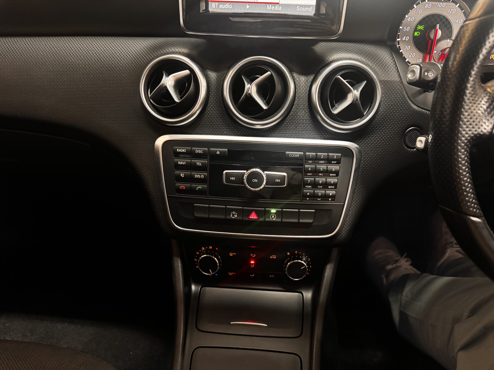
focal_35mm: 24
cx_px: 247
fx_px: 343
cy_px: 185
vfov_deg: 56.8
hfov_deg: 71.6
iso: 800
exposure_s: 1/25
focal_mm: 6.76
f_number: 1.78
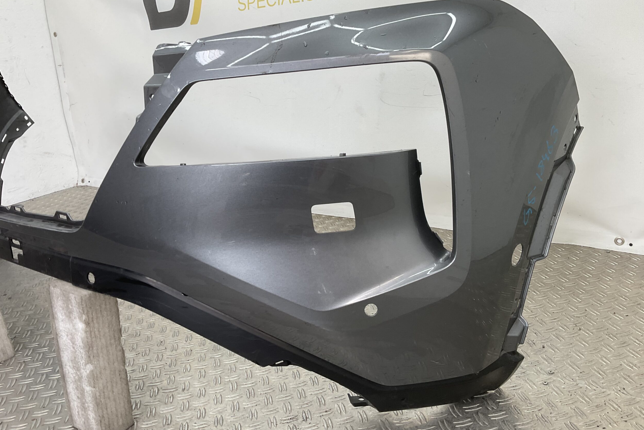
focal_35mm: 31
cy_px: 196
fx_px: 555
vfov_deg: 42.3
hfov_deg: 60.3
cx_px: 318
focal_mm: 3
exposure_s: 1/120
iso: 20
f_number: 1.8
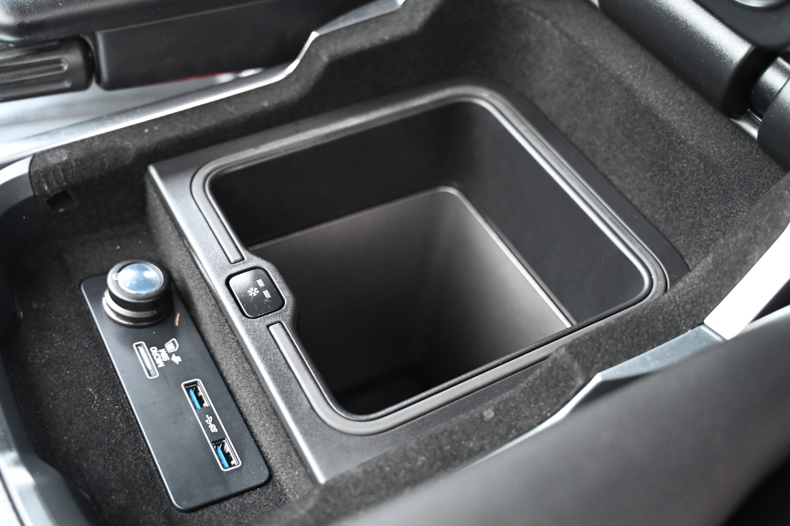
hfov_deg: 48.5
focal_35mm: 40
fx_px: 878
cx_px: 395
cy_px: 265
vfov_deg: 33.4
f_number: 4
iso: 5000
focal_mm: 39
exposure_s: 1/60
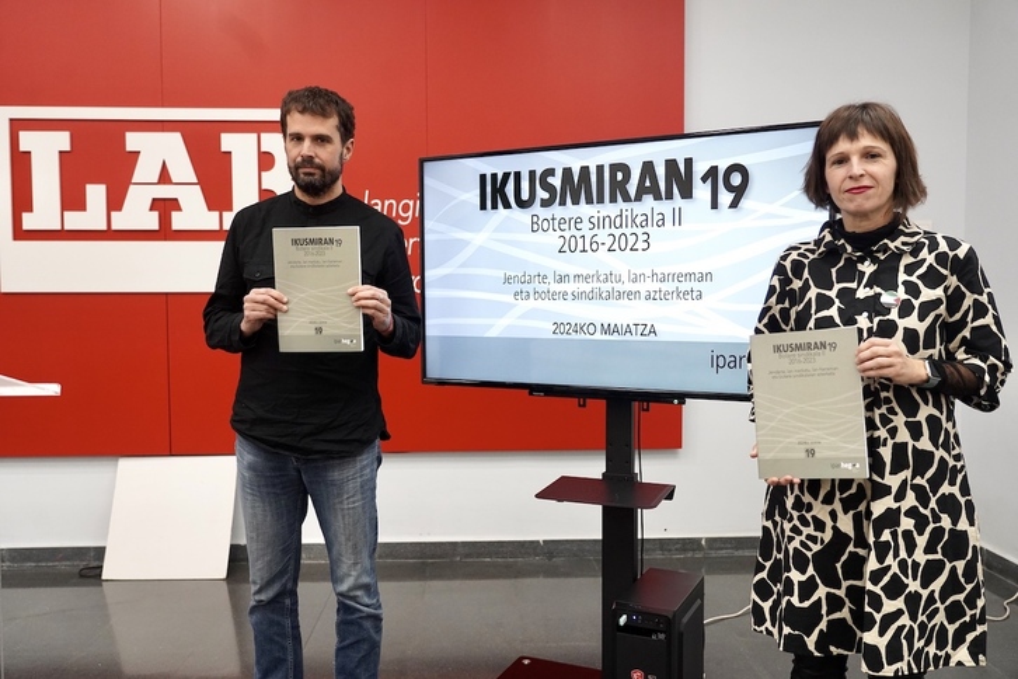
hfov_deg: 61.9
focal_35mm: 30
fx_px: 848
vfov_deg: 43.6
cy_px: 340
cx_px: 509
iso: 3200
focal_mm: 30
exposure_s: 1/200
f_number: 4
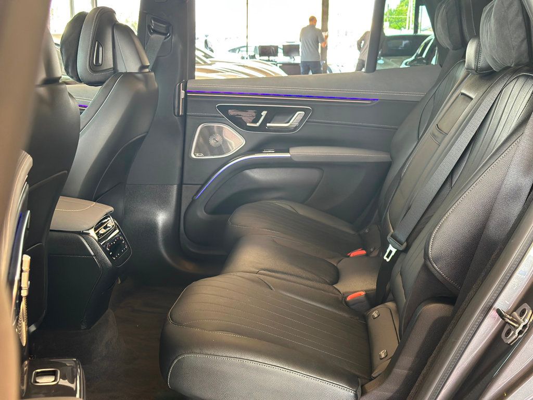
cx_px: 266
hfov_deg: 39.7
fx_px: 739
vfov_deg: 30.3
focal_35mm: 48
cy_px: 200
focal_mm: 6.86
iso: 200
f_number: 1.78
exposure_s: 1/60
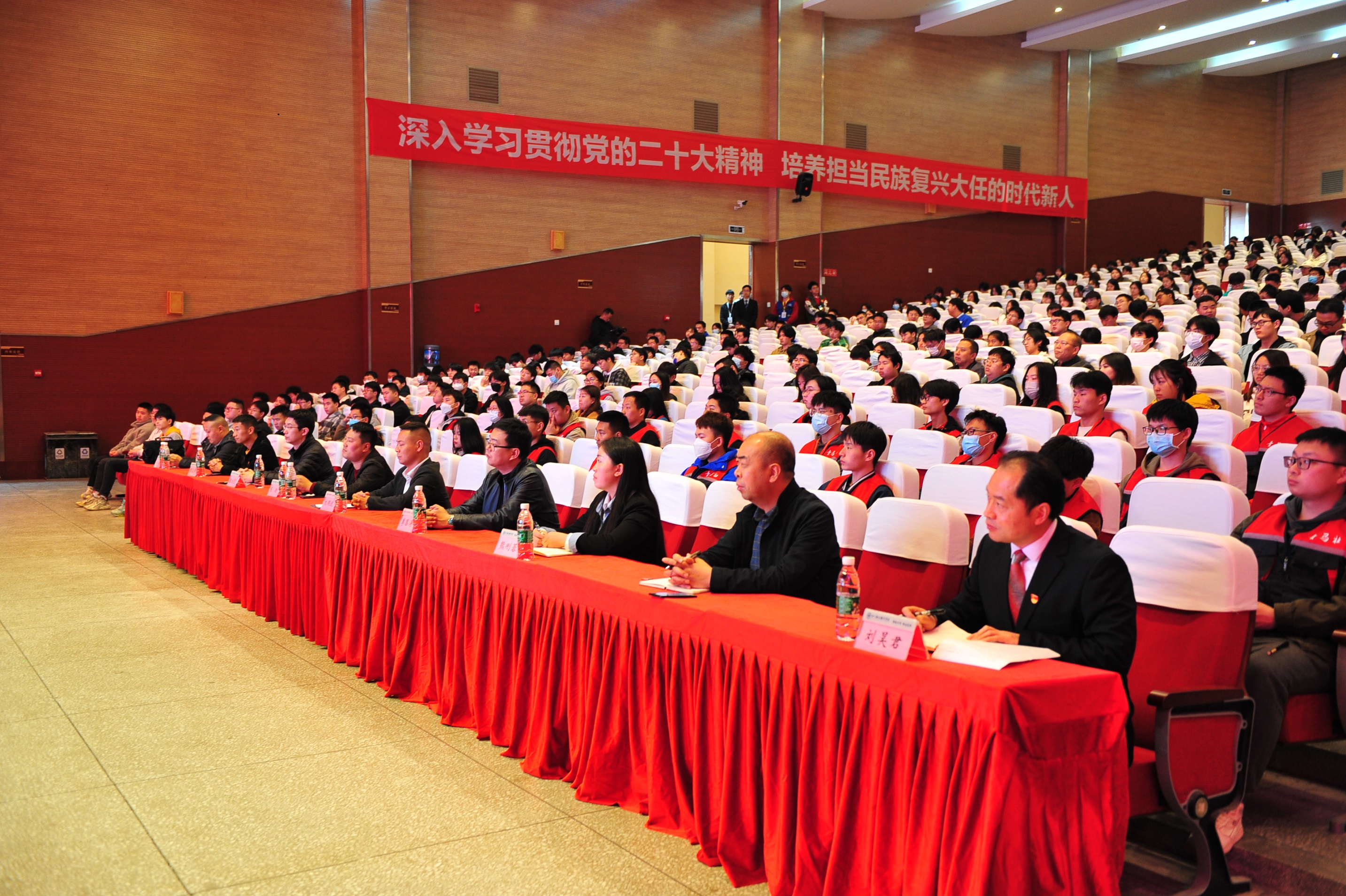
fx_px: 1308
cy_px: 448
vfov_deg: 37.8
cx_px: 673
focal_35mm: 35
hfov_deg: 54.5
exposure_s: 1/30
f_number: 2.8
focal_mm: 35
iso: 1100
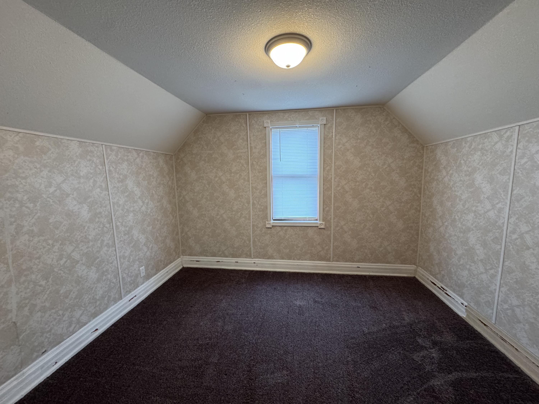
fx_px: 218
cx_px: 270
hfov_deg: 102.1
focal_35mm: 14
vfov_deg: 85.7
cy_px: 202
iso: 320
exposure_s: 1/60
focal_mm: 2.22
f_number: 2.2
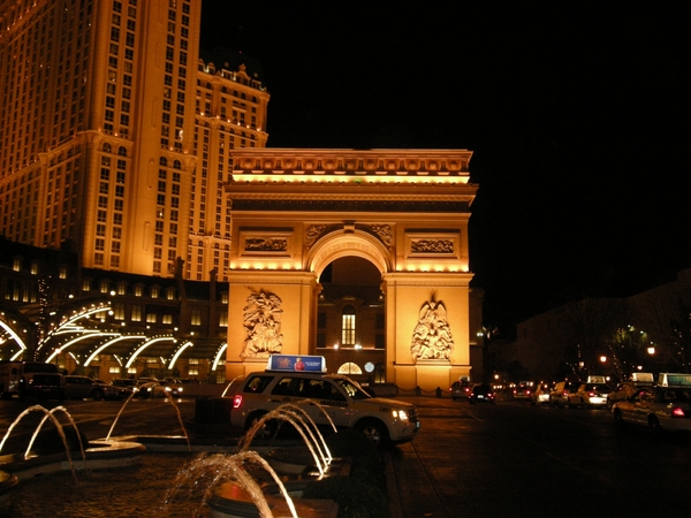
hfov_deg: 50.1
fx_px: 739
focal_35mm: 37
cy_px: 259
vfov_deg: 38.7
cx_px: 346
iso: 401
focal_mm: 7.9
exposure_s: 1/30
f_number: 2.8
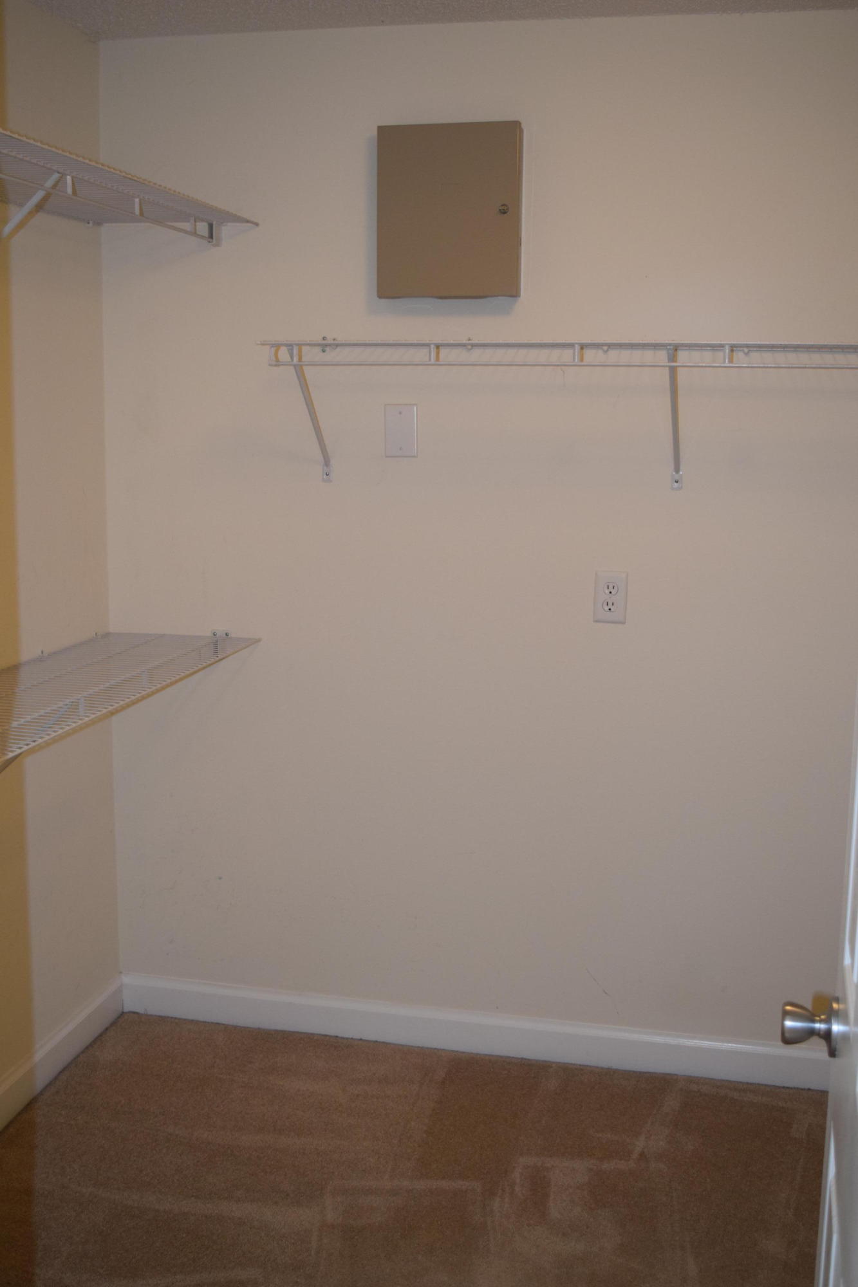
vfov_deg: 47.9
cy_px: 644
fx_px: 1448
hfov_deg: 33.0
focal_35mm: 40
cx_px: 429
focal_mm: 27
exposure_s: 1/100
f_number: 4.5
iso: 800
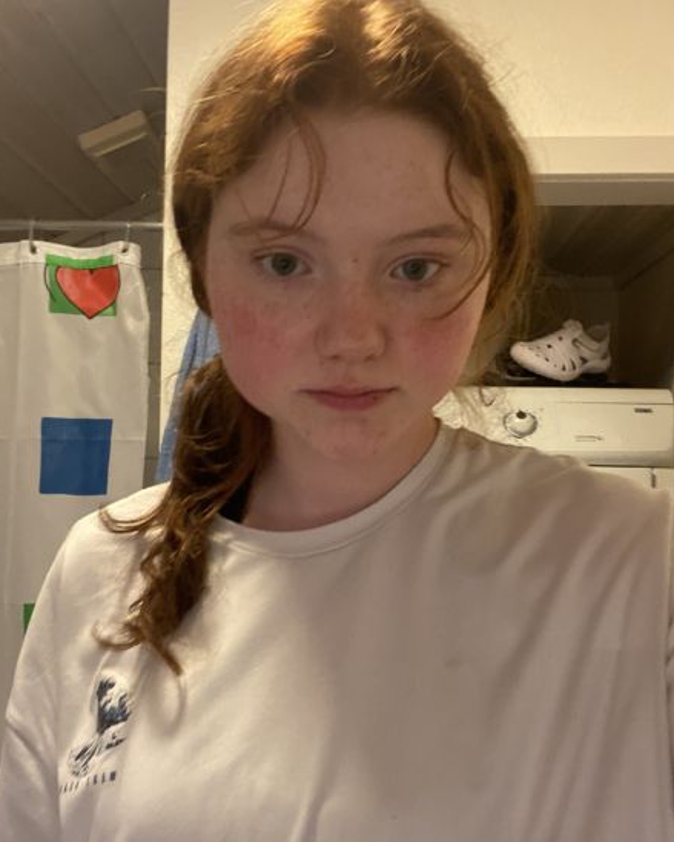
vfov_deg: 55.7
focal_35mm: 32
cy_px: 436
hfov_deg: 45.8
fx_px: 798
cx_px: 338
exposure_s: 1/25
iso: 320
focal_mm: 2.71
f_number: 2.2
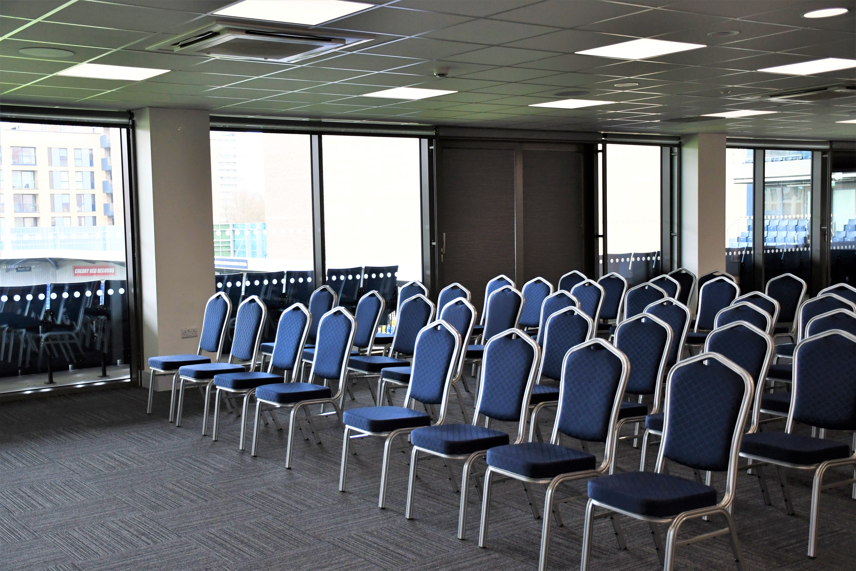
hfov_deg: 48.5
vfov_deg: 33.4
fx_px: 951
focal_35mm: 40
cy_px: 286
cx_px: 428
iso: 1000
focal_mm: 27
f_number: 4
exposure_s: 1/125
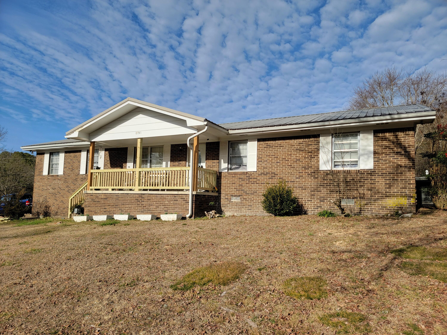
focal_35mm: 24
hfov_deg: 71.6
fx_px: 310
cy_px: 168
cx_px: 224
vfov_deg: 56.8
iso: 16
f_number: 1.8
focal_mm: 6.7
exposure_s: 1/960
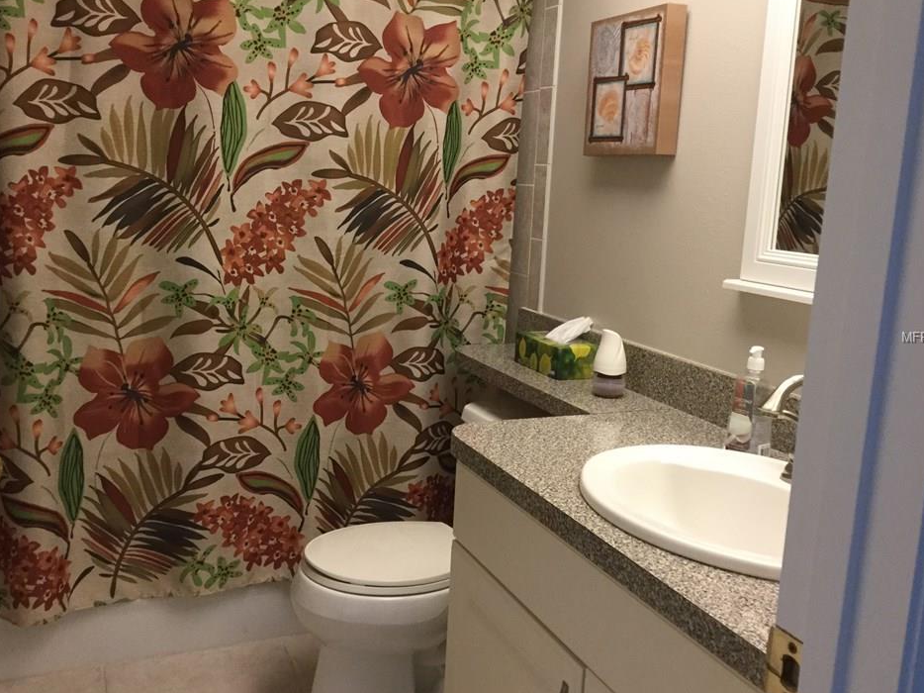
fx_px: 907
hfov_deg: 54.0
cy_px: 338
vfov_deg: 41.8
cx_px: 455
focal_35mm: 34
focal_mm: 3.3
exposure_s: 1/30
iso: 125
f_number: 2.4
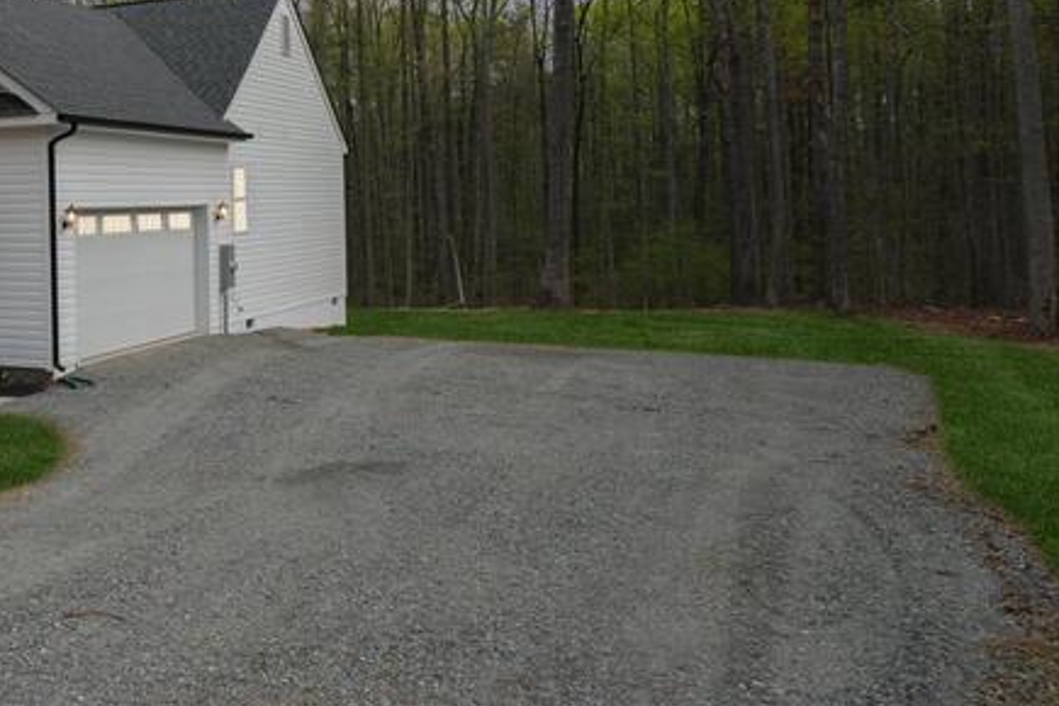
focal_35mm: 40
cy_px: 155
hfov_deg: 39.1
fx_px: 1177
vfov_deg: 32.6
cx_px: -127
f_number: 8
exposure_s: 1/200
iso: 200
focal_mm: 17
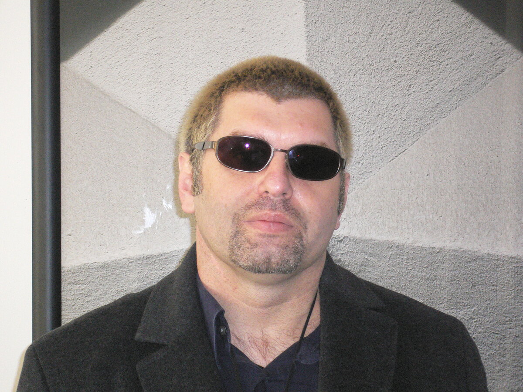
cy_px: 196
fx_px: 1586
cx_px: 262
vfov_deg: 14.1
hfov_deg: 18.7
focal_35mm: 105
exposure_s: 1/60
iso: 400
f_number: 5
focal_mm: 17.4
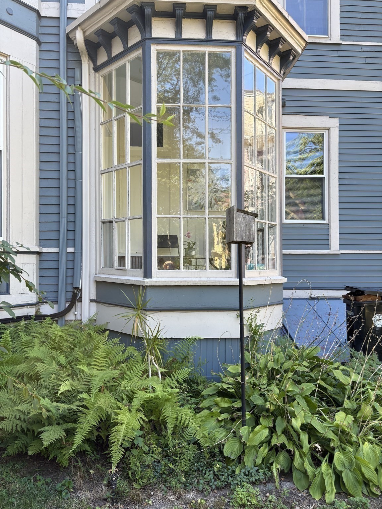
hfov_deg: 53.1
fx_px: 383
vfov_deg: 67.3
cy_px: 254
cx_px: 191
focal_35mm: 26
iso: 32
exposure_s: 1/125
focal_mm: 5.96
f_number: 1.6
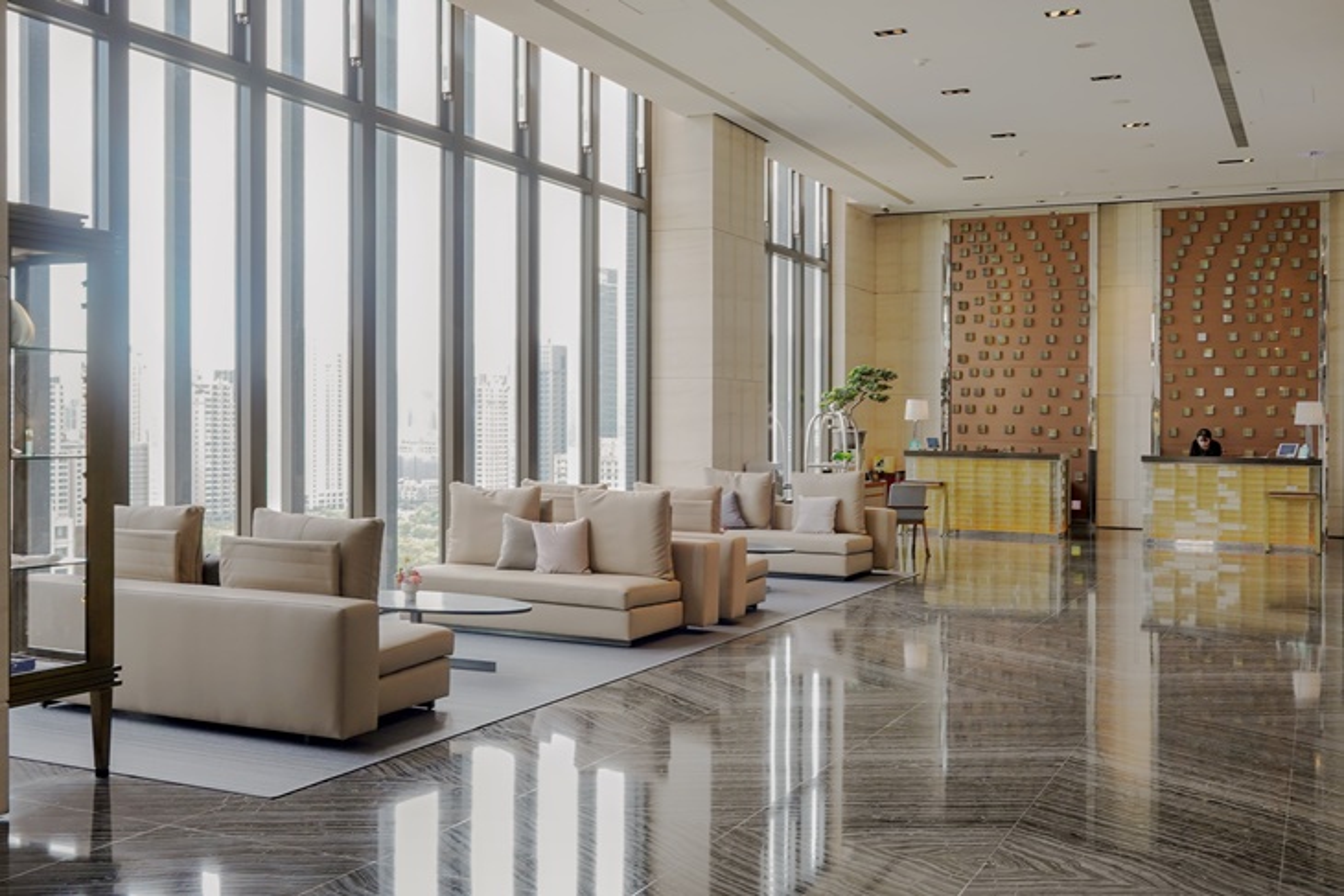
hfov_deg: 53.1
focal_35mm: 36
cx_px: 672
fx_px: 1344
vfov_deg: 36.9
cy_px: 448
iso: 800
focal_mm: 24
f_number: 7.1
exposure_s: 1/60
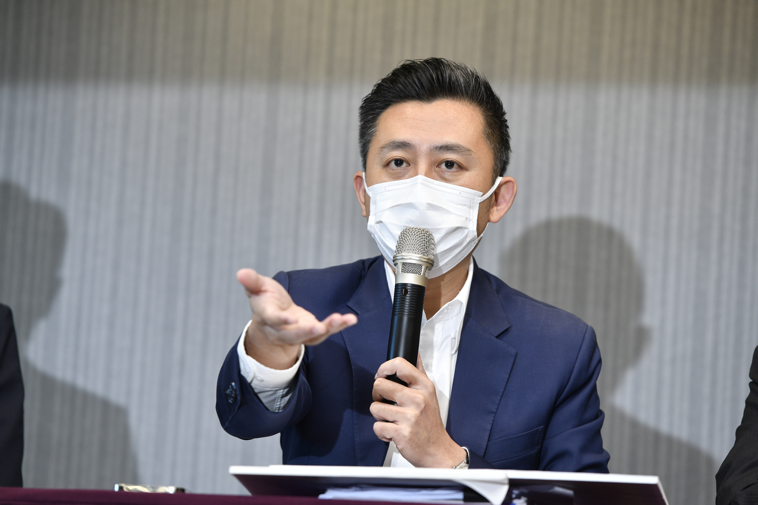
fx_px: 3474
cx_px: 379
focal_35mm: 165
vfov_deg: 8.3
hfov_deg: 12.5
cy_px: 252
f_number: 4.8
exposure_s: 1/250
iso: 800
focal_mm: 165
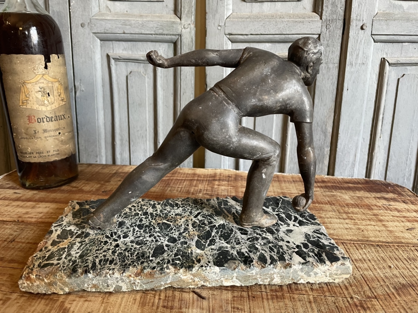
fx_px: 314
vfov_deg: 53.1
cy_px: 156
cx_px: 209
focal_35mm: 26
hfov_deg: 67.3
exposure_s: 1/50
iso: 200
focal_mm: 4.2
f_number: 1.6
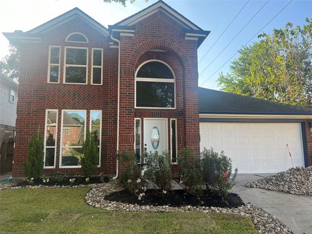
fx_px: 234
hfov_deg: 67.3
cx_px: 156
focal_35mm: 26
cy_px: 117
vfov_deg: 53.1
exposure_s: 1/549
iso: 50
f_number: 1.5
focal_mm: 5.7
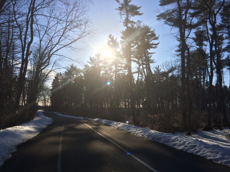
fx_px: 199
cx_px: 119
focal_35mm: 30
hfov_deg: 60.0
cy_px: 87
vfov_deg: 46.8
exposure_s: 1/3425
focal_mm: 4.15
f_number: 2.2
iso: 32
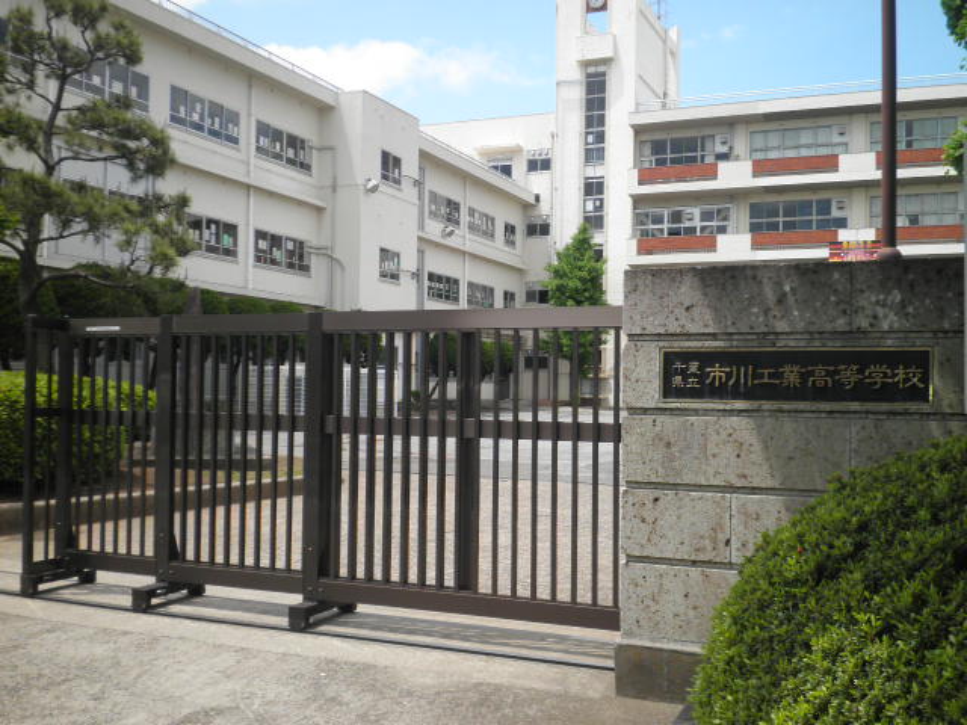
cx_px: 484
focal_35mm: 36
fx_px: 1006
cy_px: 362
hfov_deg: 51.4
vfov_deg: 39.7
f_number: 8.8
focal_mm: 6.4
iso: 64
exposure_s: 1/80
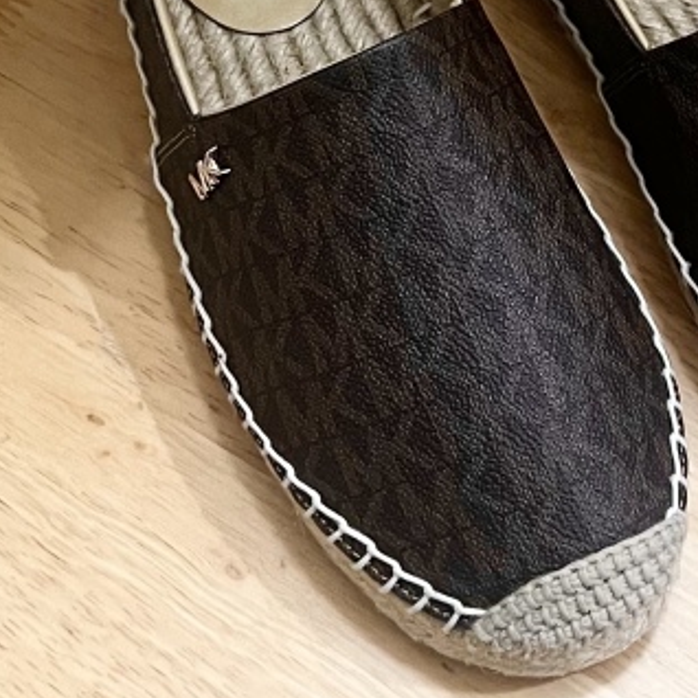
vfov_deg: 15.8
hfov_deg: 16.7
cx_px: 503
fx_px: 2373
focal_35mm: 104
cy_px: -230
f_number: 1.5
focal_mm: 5.7
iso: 250
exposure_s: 1/50
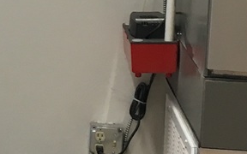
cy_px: -72
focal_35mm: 171
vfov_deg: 7.5
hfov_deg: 11.7
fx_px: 1151
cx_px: -138
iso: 50
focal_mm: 4.15
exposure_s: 1/30
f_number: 2.2
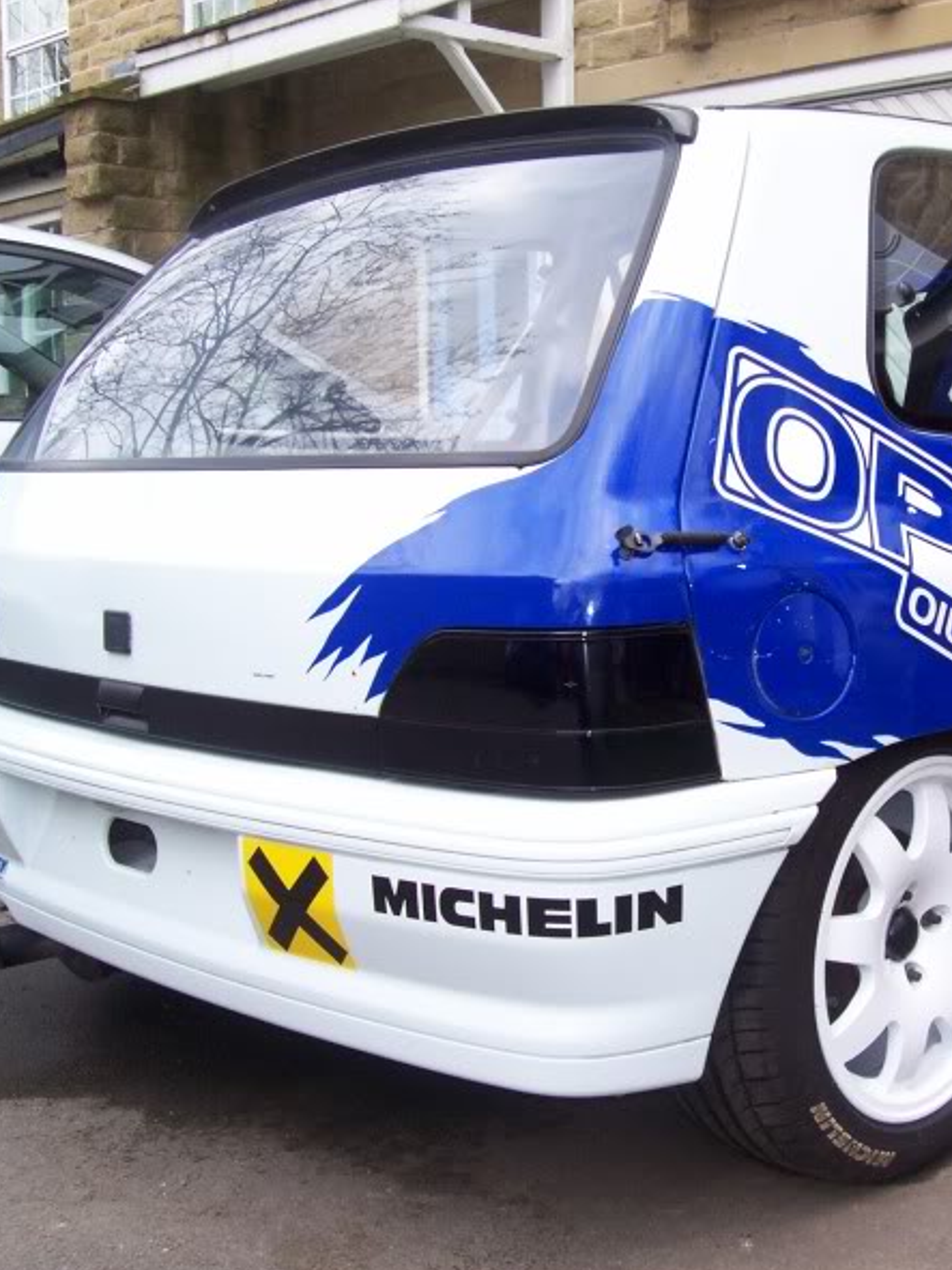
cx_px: 746
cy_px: 638
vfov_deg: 41.2
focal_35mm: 46
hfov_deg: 30.8
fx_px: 1687
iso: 80
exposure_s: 1/177
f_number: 2.7
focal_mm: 5.6
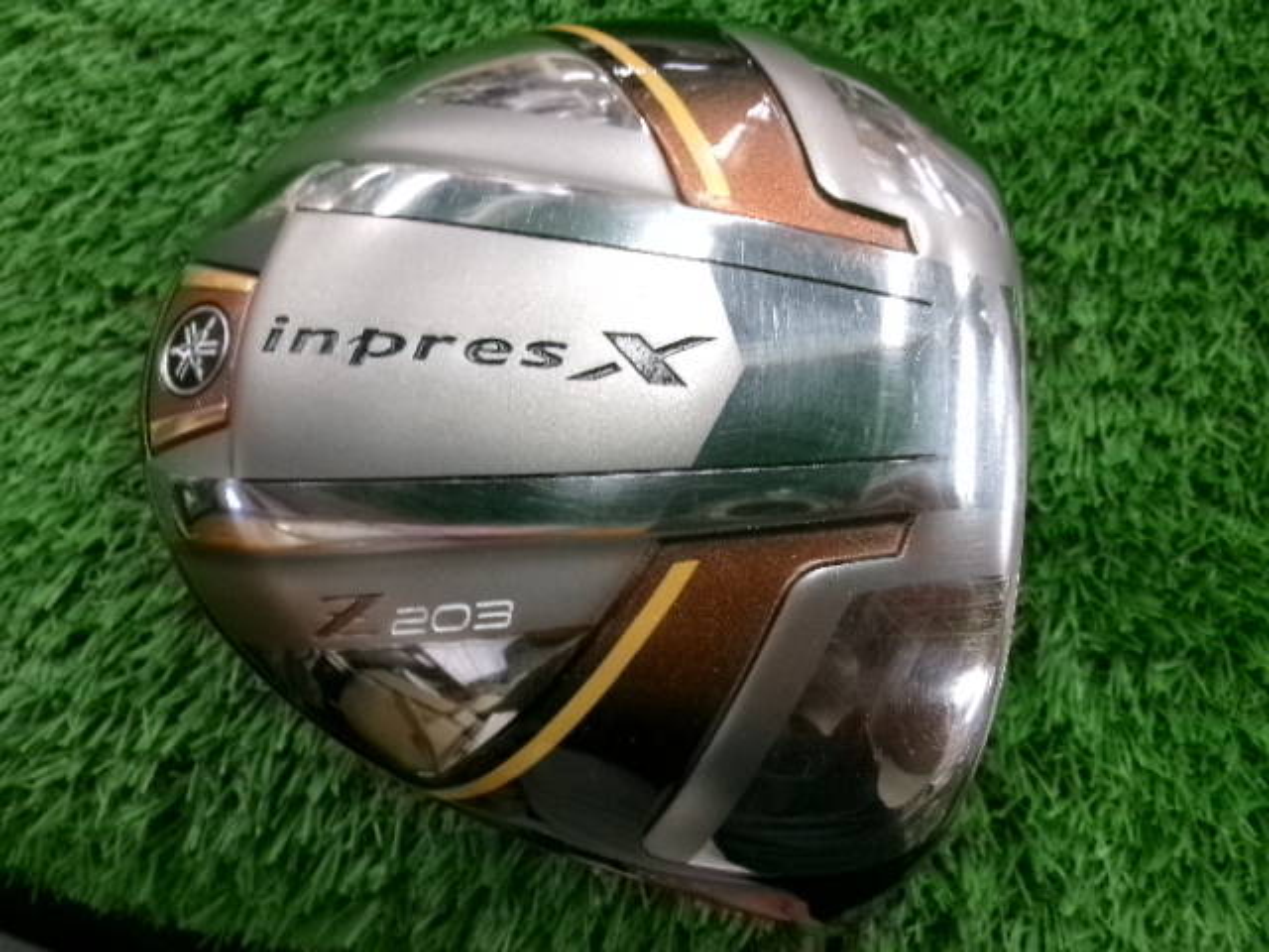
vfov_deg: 49.7
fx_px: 1026
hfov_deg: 63.4
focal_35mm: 28
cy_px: 476
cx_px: 634
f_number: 3.9
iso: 800
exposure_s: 1/56
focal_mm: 5.1
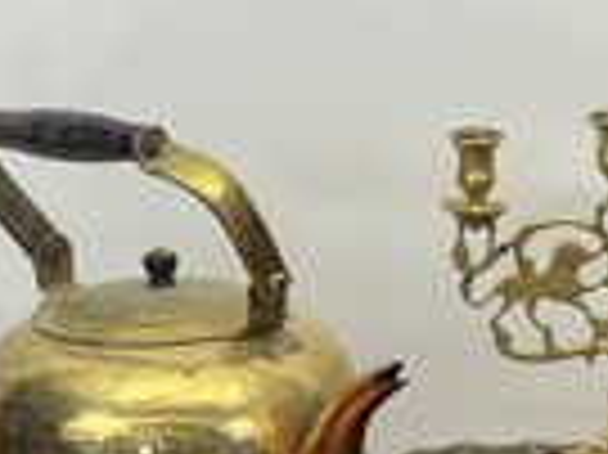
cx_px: 588
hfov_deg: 10.1
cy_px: 393
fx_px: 3422
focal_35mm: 195
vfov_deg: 7.6
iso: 250
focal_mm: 9
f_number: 2.8
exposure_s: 1/120
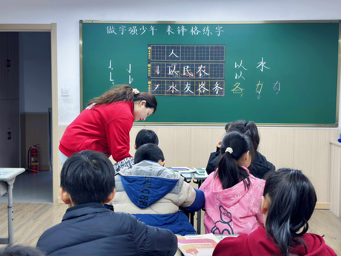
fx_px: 473
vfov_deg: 30.3
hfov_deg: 39.7
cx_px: 170
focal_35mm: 48
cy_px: 128
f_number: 1.78
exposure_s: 1/100
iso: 100
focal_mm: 6.86
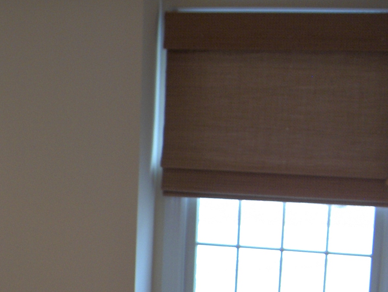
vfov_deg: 14.7
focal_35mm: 98
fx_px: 1100
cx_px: -70
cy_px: 333
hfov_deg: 19.0
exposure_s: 1/55.9
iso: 200
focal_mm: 8
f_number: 2.8
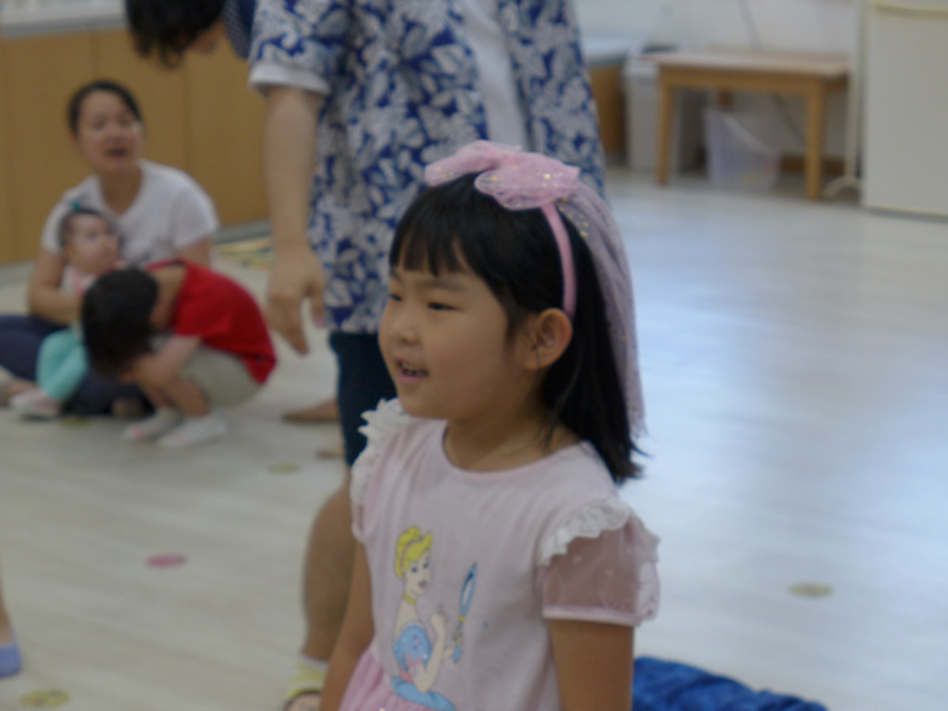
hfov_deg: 21.8
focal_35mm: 90
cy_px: 356
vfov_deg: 16.4
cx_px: 474
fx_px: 2465
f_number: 2.3
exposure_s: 1/125
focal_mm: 17.7
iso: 160
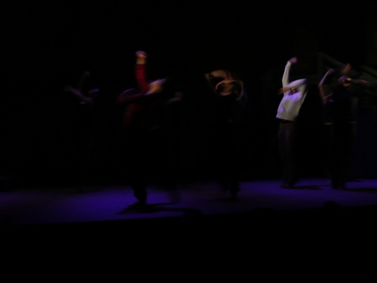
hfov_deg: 42.1
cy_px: 142
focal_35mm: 45
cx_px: 188
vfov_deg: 32.2
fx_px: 490
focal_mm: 7.3
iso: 200
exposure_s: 1/8
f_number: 4.1
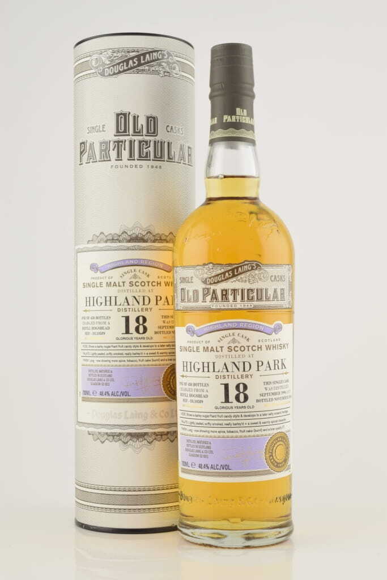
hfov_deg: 22.6
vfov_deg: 33.4
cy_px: 290
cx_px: 194
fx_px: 967
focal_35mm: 60
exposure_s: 1/15
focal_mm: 40
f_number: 10
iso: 100
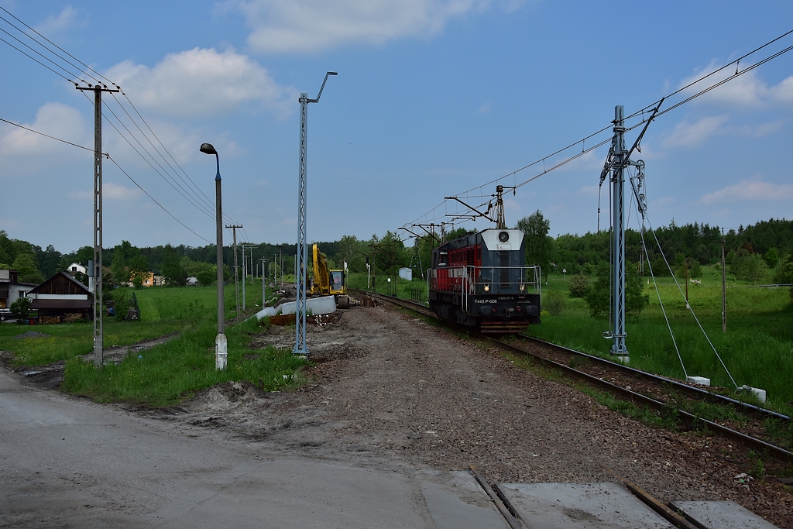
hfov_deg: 57.2
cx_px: 396
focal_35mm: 33
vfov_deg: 40.0
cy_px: 264
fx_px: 727
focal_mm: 22
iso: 100
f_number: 5.6
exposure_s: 1/1000
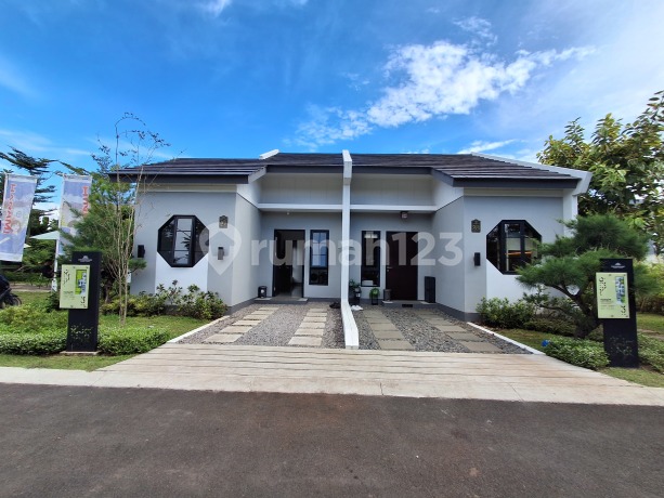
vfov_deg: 78.1
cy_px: 249
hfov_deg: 94.5
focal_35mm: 16
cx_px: 332
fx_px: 307
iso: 40
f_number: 2.2
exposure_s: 1/934
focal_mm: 1.64
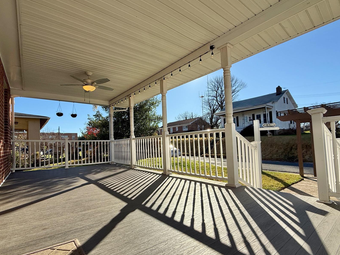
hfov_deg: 87.6
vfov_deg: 71.5
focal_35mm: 18
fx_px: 177
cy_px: 137
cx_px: 159
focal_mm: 2.22
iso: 50
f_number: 2.2
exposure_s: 1/2165
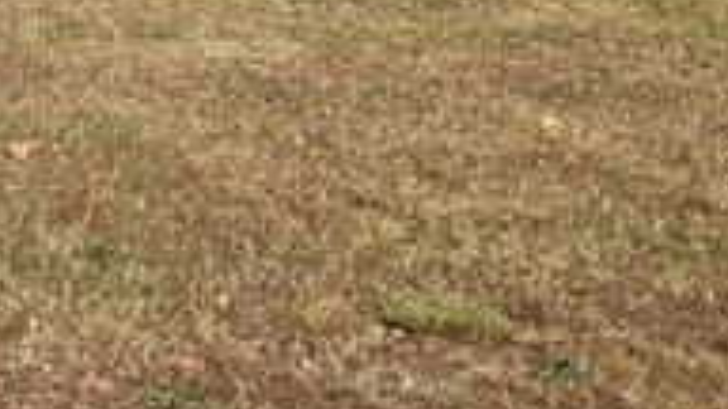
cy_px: -265
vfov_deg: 7.8
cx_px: -584
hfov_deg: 12.9
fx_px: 2915
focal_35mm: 151
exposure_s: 1/2391
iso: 40
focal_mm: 5.4
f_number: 1.8
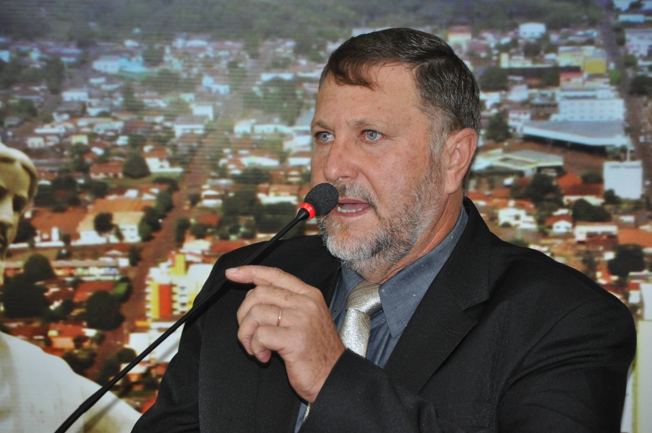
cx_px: 326
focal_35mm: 158
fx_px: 2849
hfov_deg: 13.1
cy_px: 216
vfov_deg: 8.7
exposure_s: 1/60
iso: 800
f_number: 5.6
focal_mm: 105
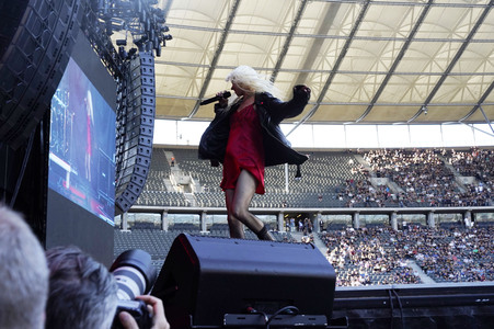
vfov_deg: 29.8
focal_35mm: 45
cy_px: 164
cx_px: 247
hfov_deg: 43.6
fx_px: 617
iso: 1600
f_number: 8
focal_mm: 45
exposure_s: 1/400
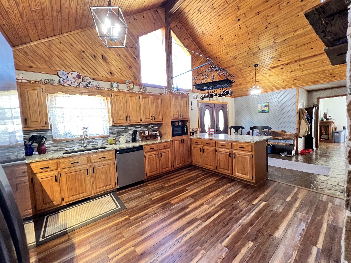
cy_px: 132
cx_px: 176
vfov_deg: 89.9
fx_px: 132
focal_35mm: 13
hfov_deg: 106.2
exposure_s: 1/40
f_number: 1.8
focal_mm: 1.57
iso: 800
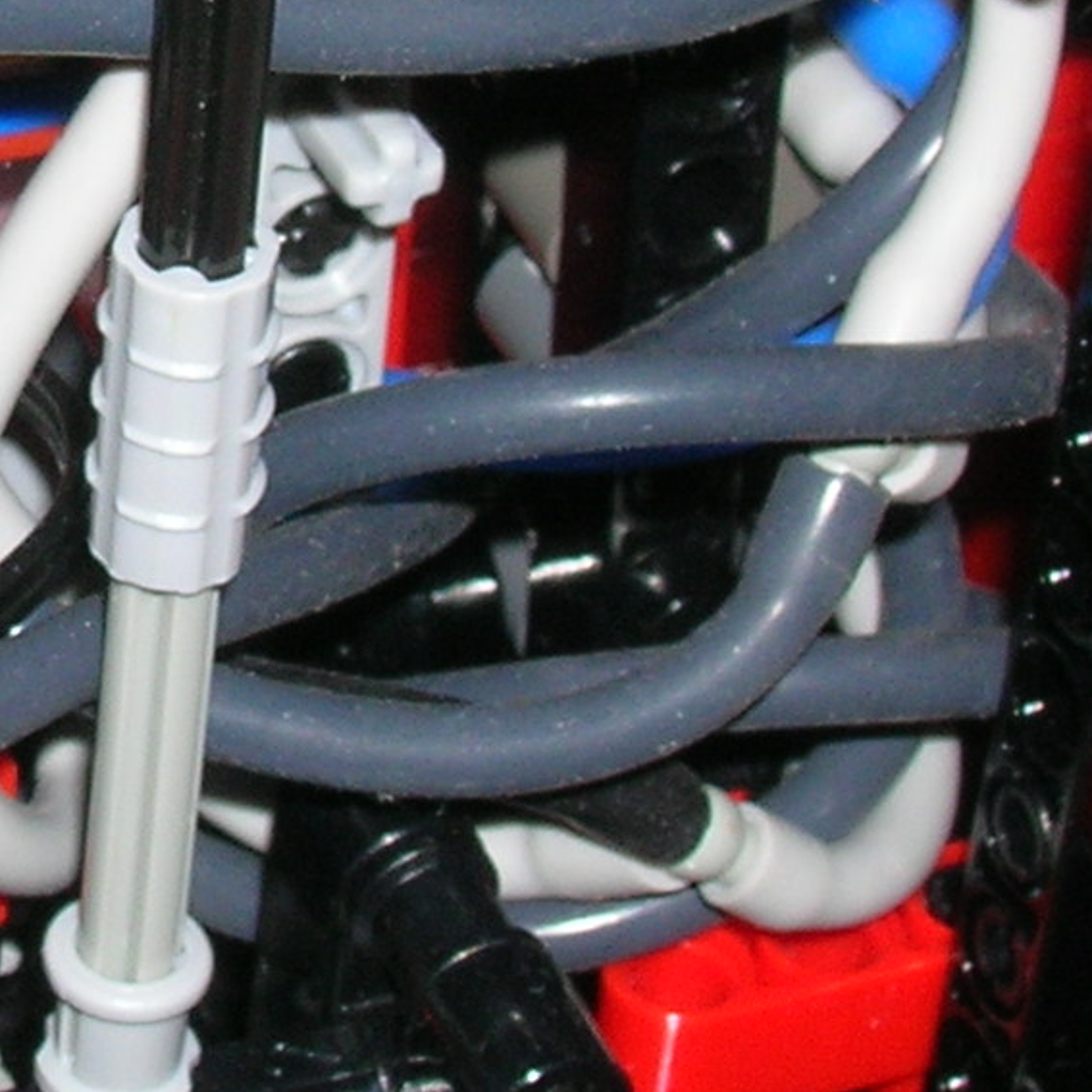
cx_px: -247
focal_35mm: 186
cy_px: 258
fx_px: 6638
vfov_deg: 9.4
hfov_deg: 9.3
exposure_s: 1/60.1
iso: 50
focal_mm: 7.7
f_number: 5.4
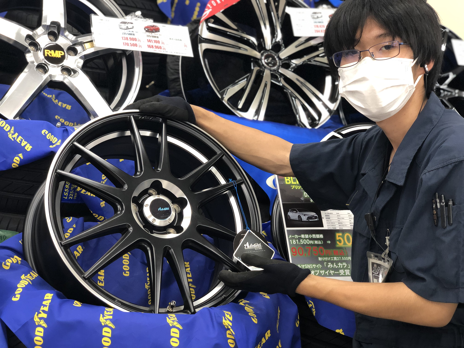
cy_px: 174
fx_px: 697
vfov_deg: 28.0
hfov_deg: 36.8
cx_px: 232
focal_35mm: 52
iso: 125
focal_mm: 6
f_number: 2.4
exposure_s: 1/33
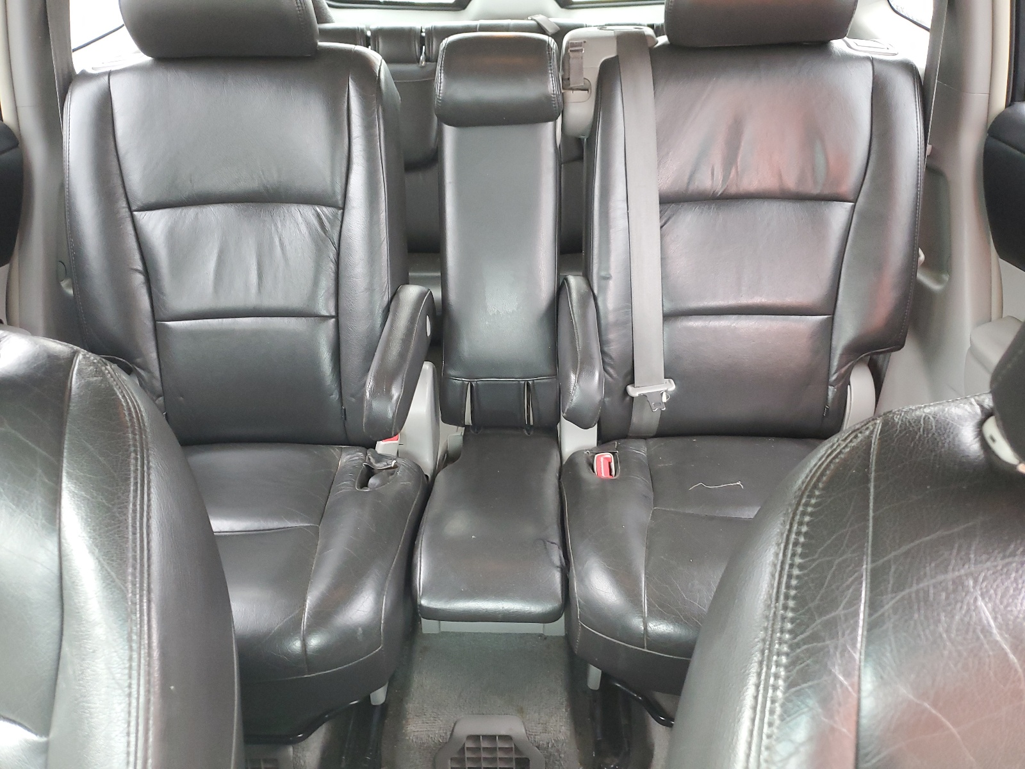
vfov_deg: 53.1
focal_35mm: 26
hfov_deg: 67.3
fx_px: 770
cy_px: 384
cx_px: 512
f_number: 1.5
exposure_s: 1/60.2
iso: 206
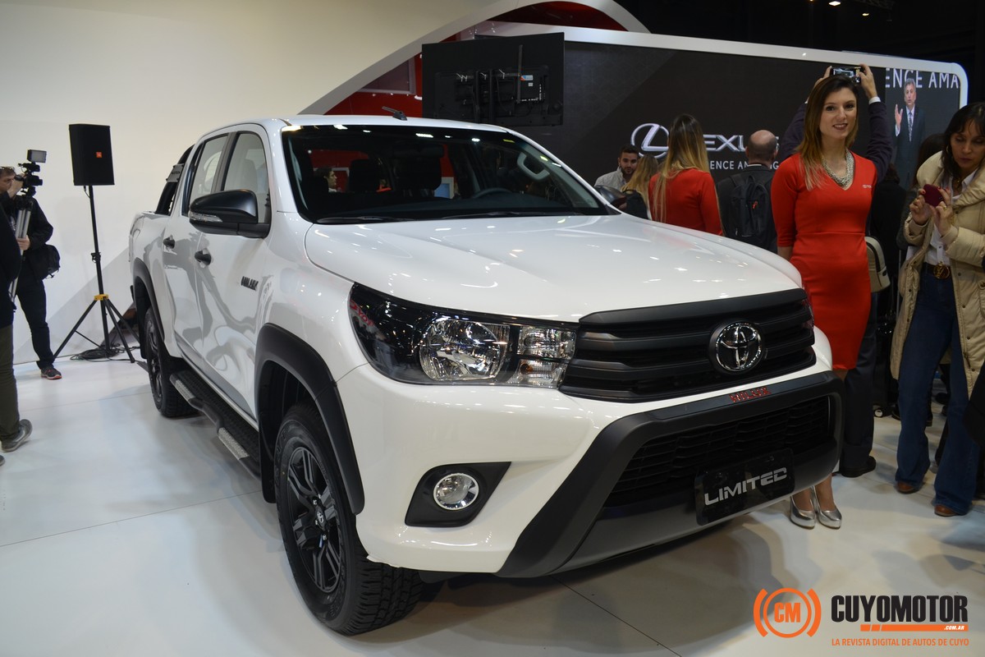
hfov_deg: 67.4
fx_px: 739
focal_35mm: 27
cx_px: 492
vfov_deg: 47.9
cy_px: 328
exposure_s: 1/125
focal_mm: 18
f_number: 5.6
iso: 400
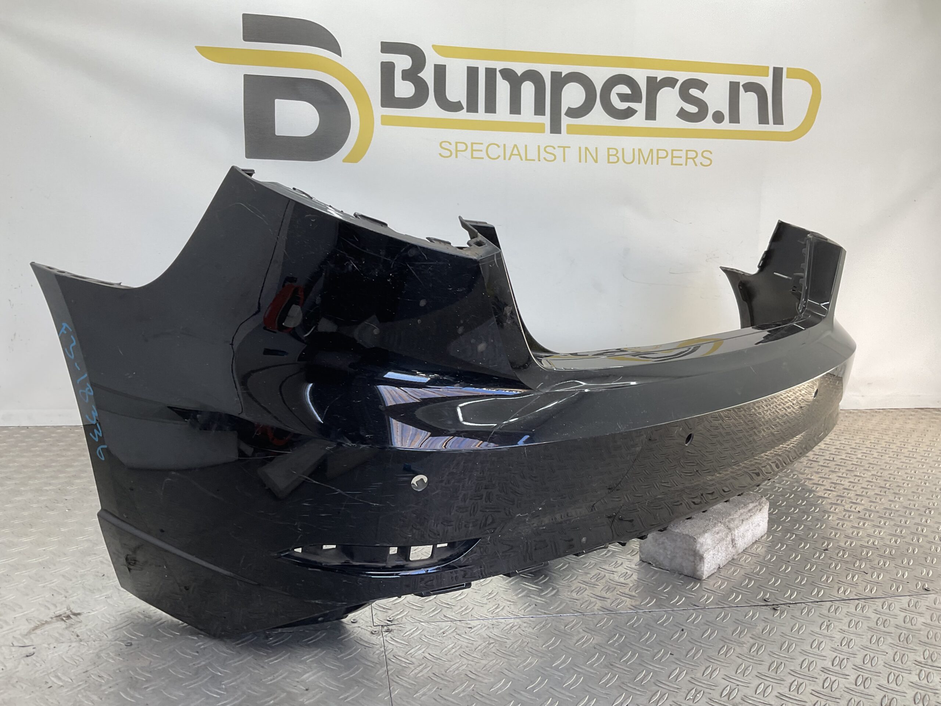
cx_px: 470
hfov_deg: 61.7
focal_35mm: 29
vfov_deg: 48.2
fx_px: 788
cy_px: 353
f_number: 1.8
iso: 20
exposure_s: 1/120
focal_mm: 3
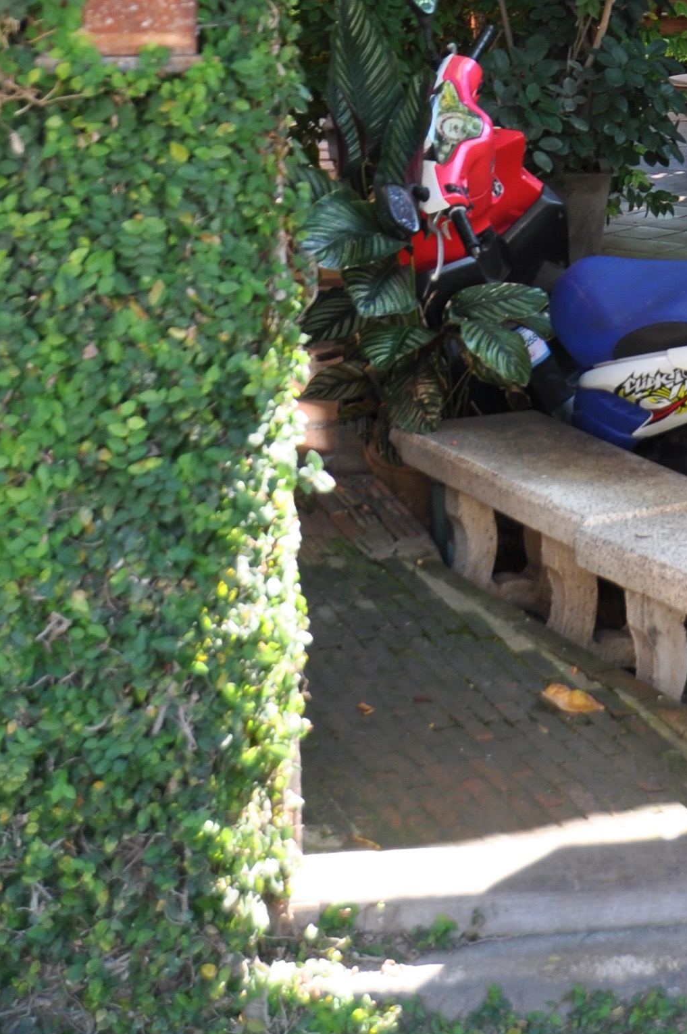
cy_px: -22
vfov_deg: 23.1
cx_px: 636
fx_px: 2410
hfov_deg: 16.0
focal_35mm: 84
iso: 200
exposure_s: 1/80
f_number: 4.5
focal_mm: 20
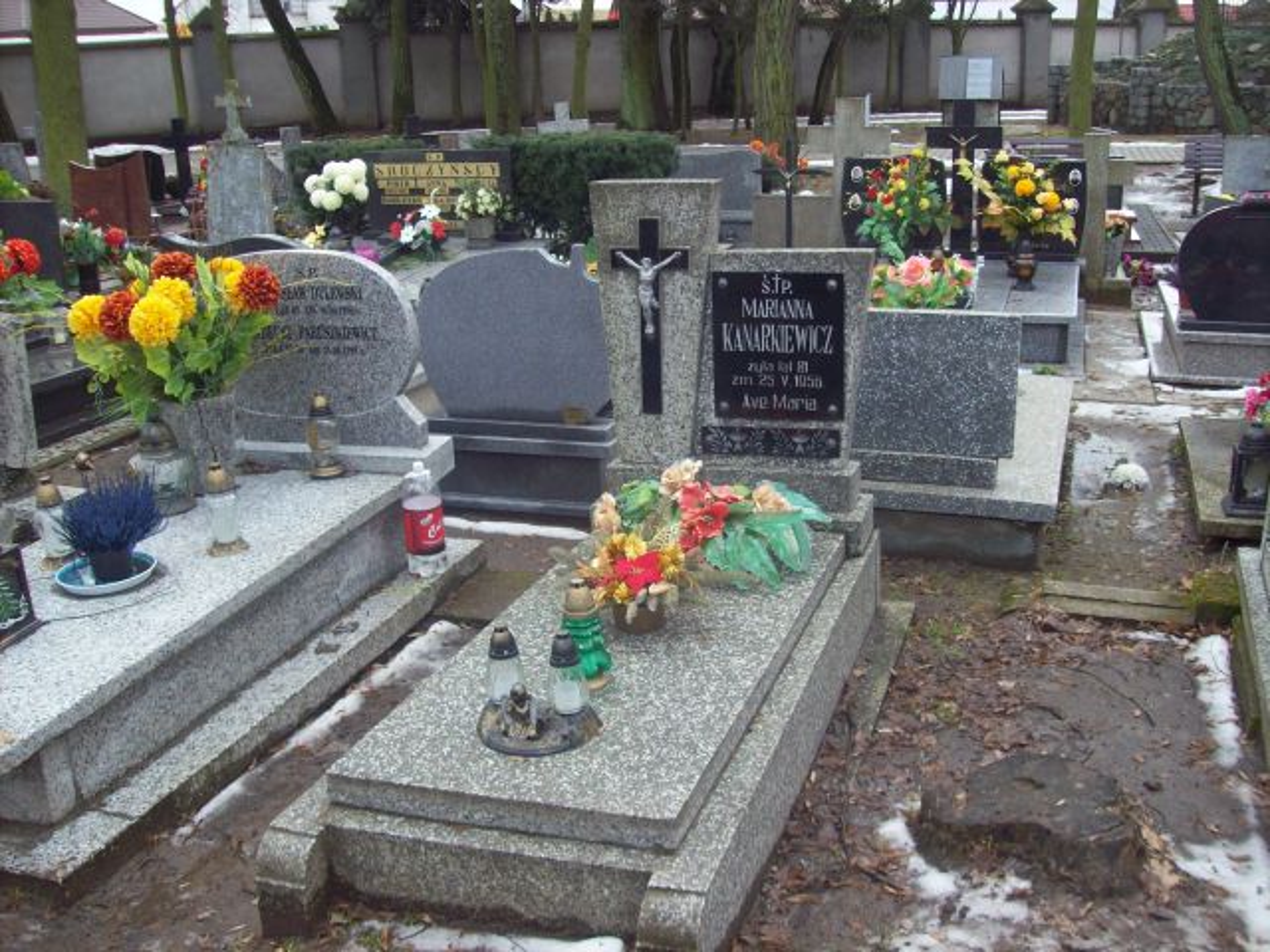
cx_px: 635
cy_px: 476
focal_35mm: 36
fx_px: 1321
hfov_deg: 51.4
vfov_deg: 39.7
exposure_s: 1/102
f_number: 2.7
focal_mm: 6
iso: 80
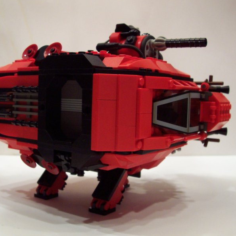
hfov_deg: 38.3
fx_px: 339
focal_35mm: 44
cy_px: 118
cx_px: 105
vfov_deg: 38.3
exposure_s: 1/30
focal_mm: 5.6
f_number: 2.8
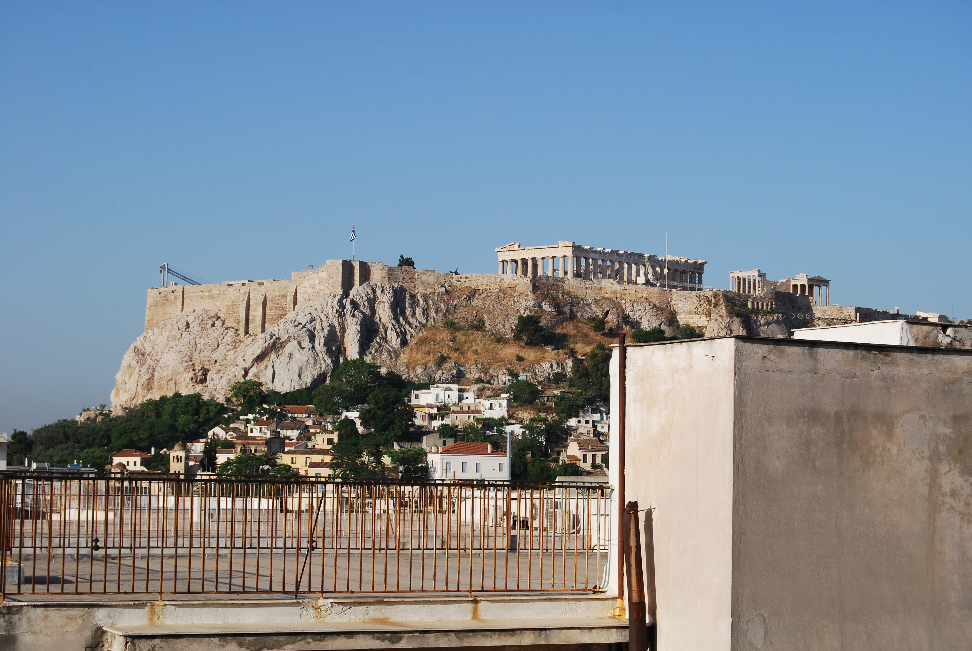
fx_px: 2027
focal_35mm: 75
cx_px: 486
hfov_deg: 27.0
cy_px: 326
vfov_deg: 18.2
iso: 110
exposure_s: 1/250
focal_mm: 50
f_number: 10
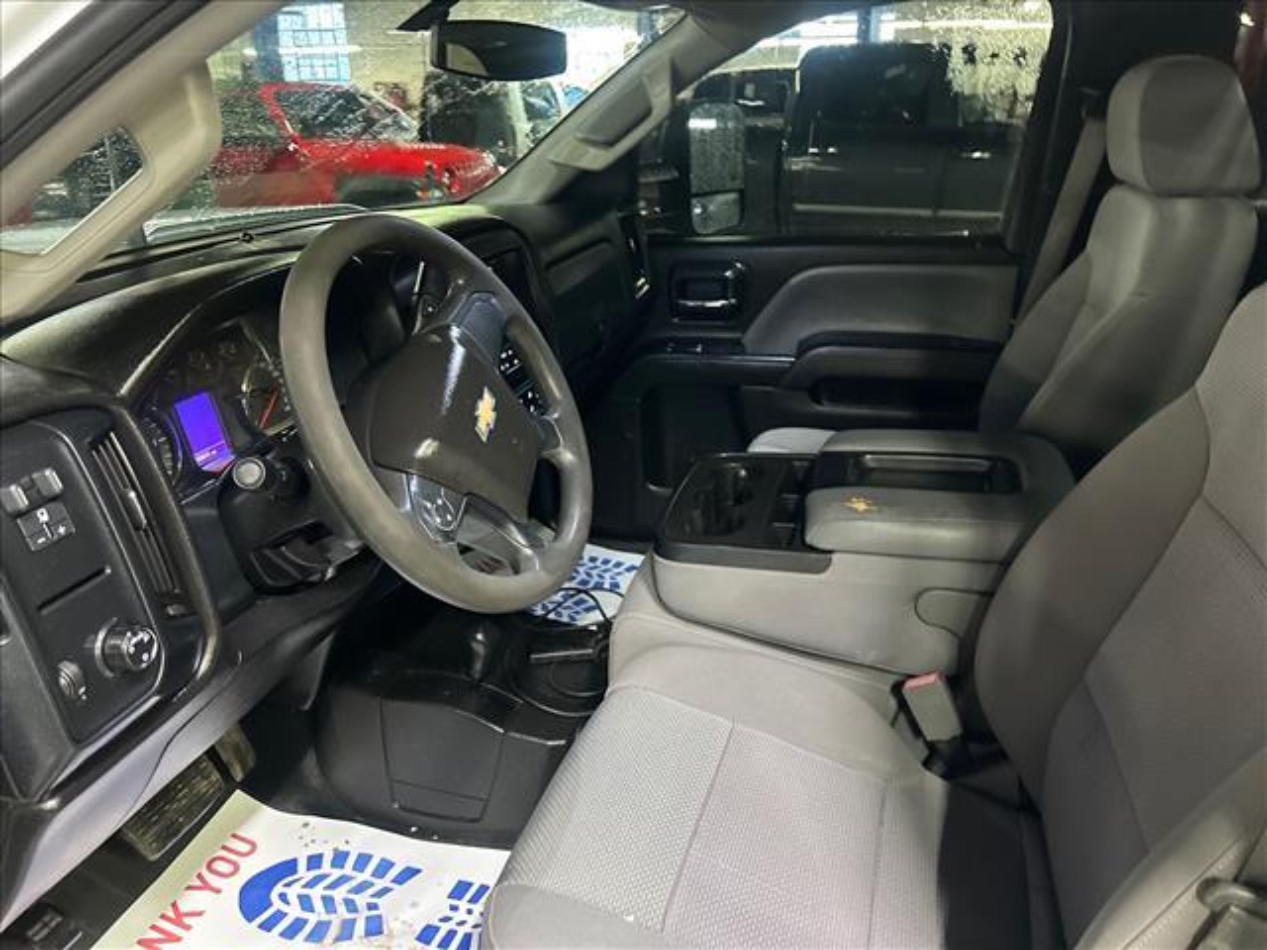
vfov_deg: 53.1
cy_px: 475
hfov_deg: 67.3
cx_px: 634
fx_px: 952
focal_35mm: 26
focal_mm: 5.7
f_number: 1.5
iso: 500
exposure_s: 1/40
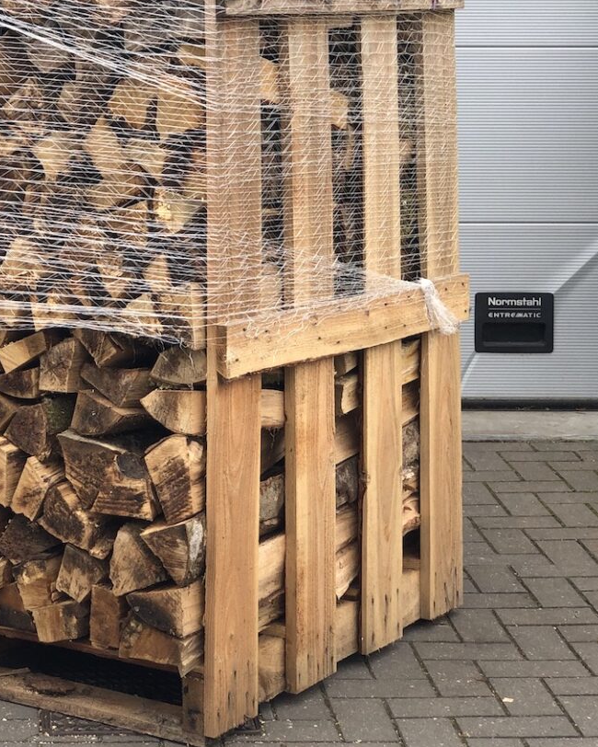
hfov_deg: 15.9
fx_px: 2123
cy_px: 147
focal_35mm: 96
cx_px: 97
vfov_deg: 19.7
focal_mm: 6
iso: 16
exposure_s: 1/144
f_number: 2.4
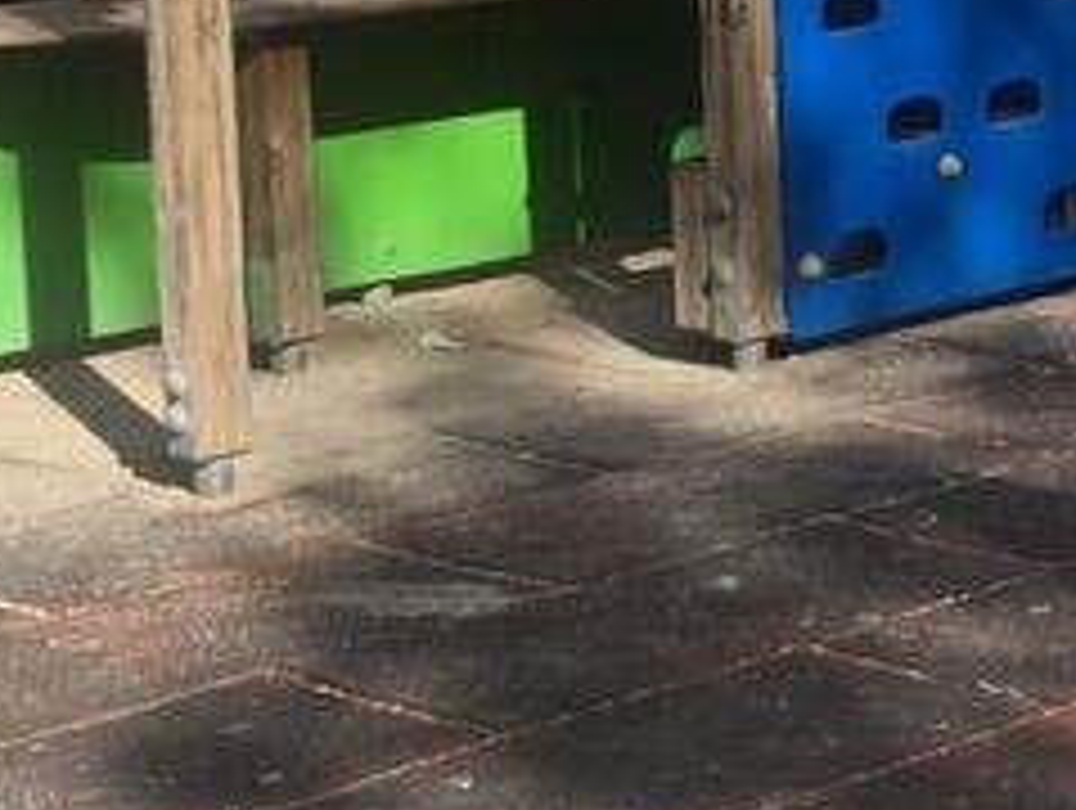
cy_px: 0
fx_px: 3860
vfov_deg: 11.9
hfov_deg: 14.7
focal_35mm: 124
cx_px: 1657
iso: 25
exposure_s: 1/1054
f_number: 2.2
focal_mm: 4.15
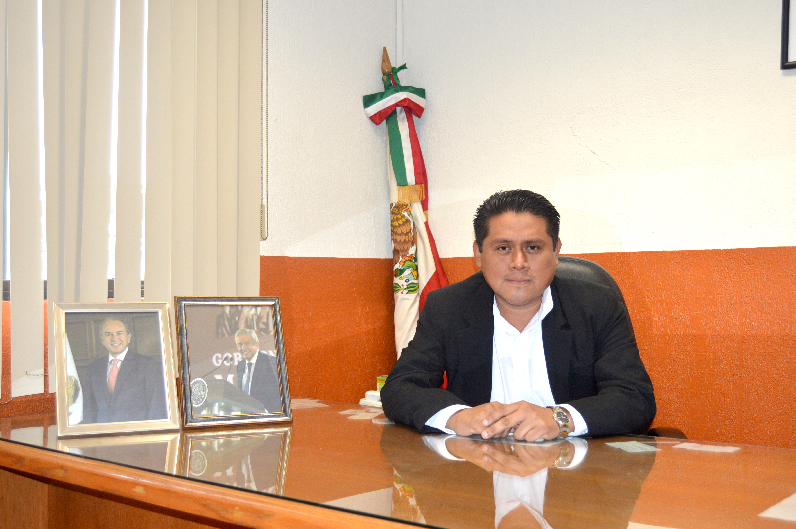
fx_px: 862
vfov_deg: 34.1
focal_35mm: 39
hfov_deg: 49.6
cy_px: 264
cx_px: 398
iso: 720
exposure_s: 1/60
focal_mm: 26
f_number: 4
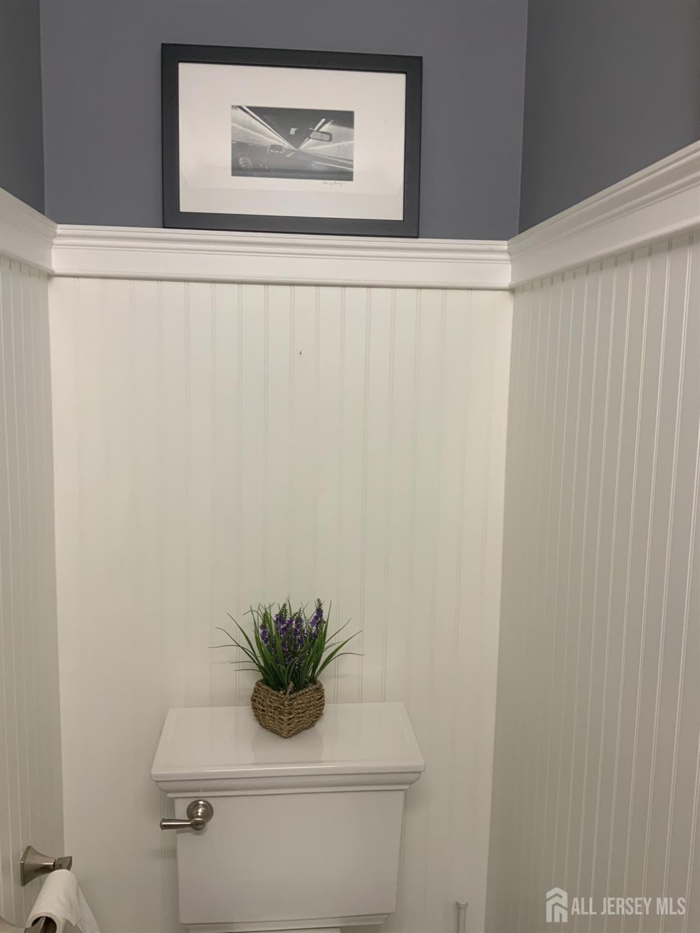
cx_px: 350
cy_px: 466
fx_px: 782
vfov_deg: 61.7
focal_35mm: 29
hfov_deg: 48.2
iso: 50
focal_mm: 3
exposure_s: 1/60
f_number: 1.8
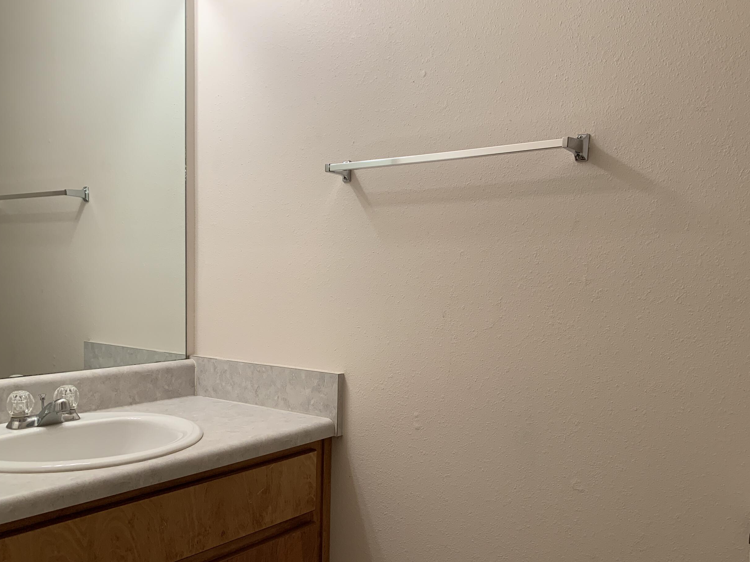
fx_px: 693
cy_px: 314
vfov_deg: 44.1
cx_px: 433
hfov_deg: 56.6
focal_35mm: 32
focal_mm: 4.25
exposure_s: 1/60
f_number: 1.8
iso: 64
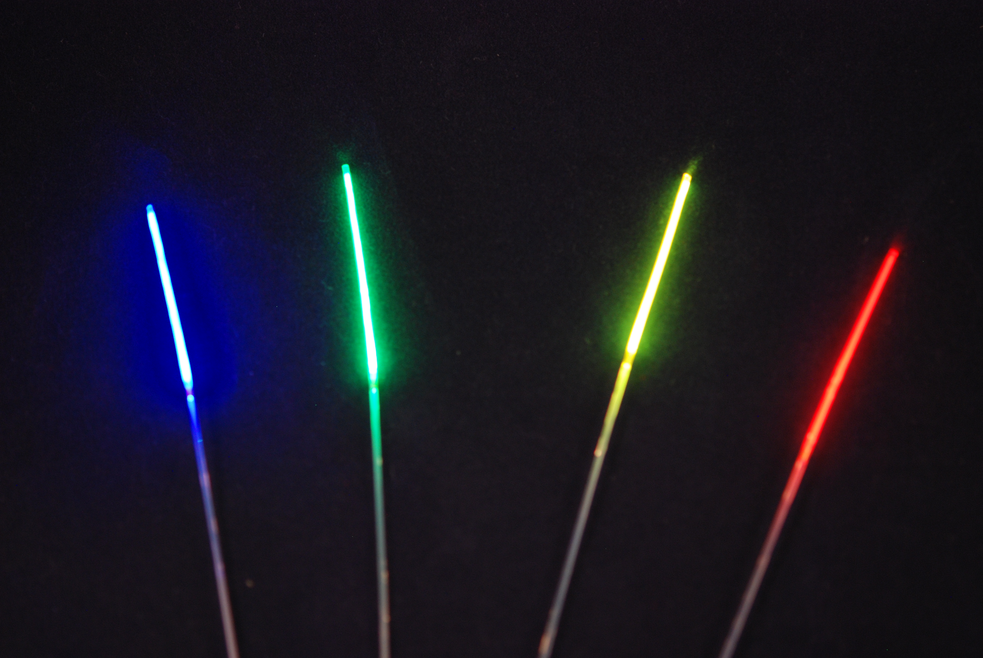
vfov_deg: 15.2
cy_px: 329
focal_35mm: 90
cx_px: 492
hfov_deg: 22.6
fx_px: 2460
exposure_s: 1/100
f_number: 3
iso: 400
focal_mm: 60
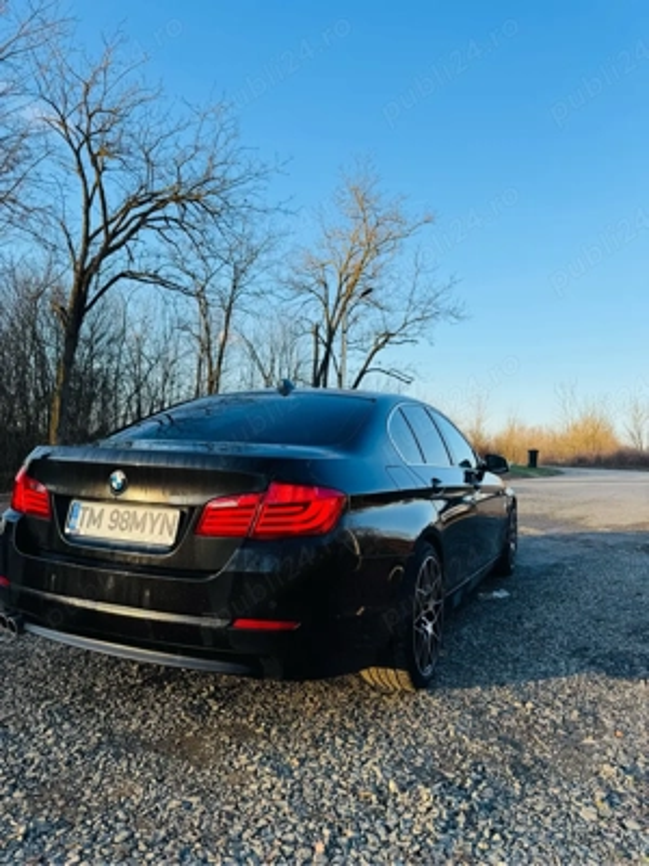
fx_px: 600
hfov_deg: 56.8
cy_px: 433
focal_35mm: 24
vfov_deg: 71.6
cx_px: 324
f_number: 1.78
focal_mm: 6.76
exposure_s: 1/1339
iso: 80
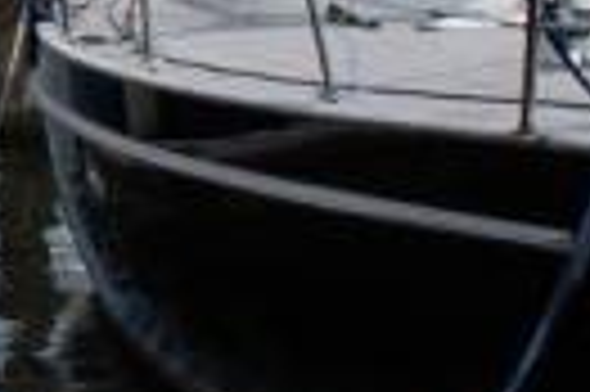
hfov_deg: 9.2
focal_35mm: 202
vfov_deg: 6.5
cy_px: -498
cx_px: -815
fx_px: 3306
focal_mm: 22
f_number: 9
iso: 100
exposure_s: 1/320
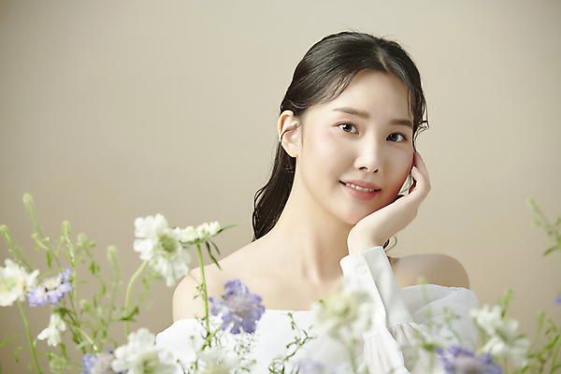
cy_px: 187
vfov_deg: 8.1
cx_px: 280
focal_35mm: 170
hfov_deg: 12.1
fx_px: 2649
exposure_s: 1/125
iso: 64
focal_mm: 170
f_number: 5.6
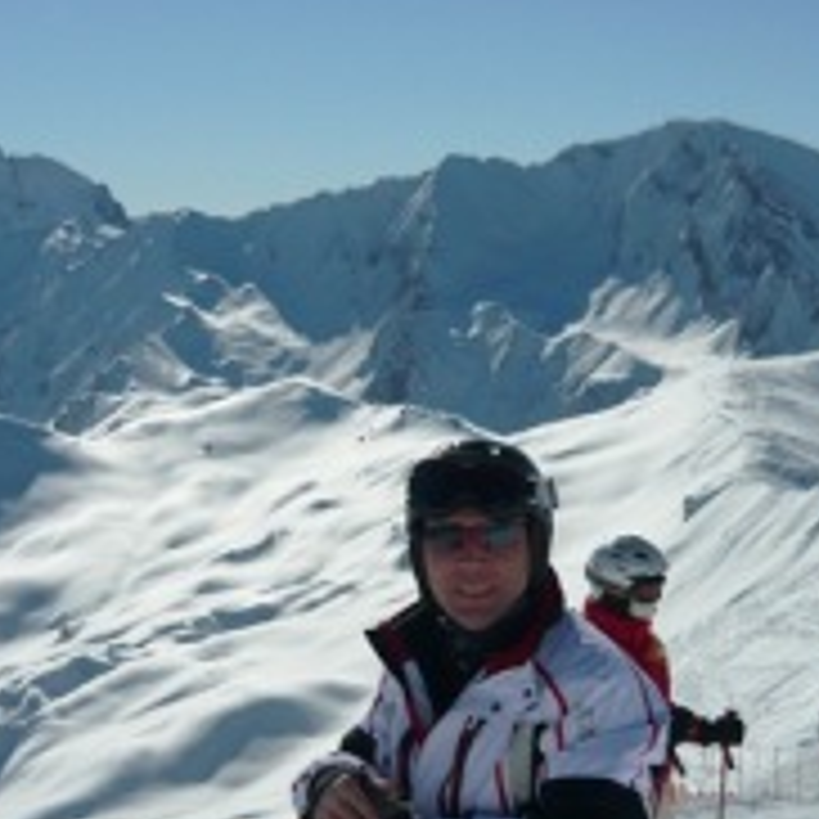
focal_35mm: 77
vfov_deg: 22.4
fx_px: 2061
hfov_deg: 22.5
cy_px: 508
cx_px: 378
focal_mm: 5.5
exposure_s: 1/800
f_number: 8
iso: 100
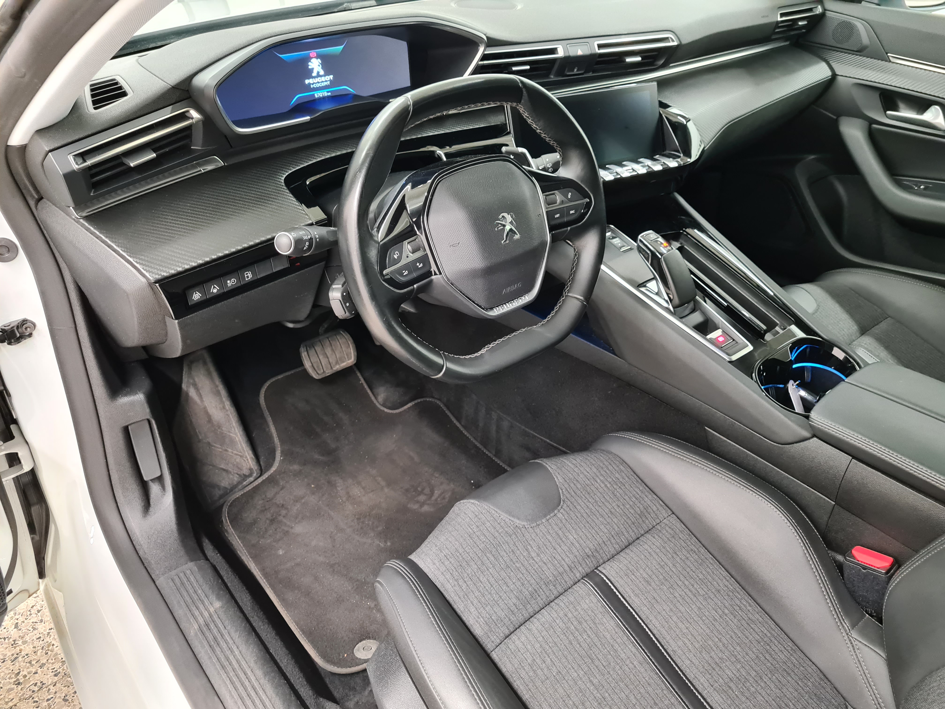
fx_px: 710
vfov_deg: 53.1
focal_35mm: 26
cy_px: 354
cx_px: 472
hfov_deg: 67.3
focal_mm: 5.4
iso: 640
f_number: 1.8
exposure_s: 1/50
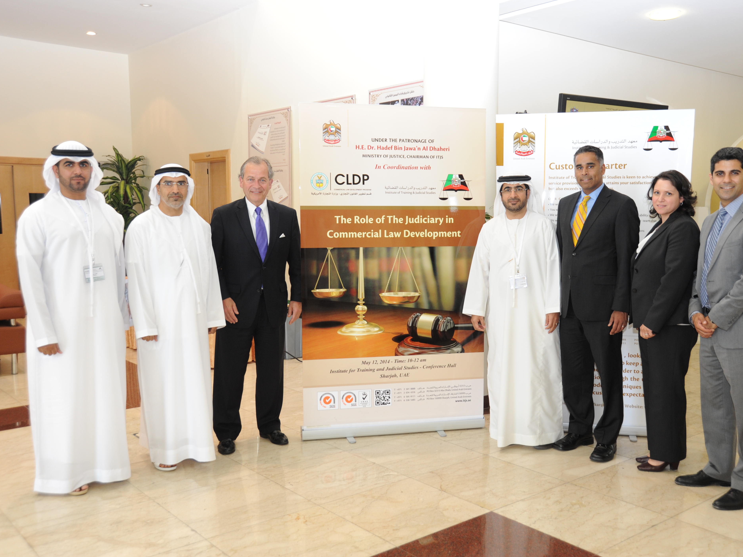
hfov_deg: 50.1
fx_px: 794
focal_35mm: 37
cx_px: 399
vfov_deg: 38.7
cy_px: 278
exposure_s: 1/50
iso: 800
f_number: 6.3
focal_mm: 34
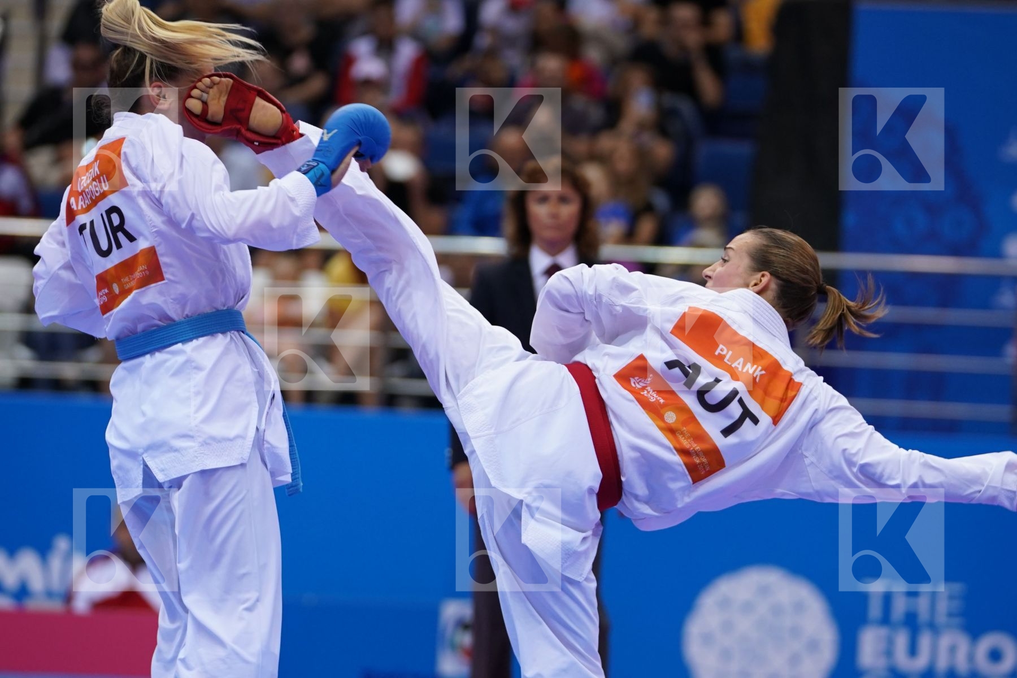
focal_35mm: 231
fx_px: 6525
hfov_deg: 8.9
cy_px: 339
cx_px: 508
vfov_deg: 5.9
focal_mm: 154
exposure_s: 1/1000
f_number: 2.8
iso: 1250
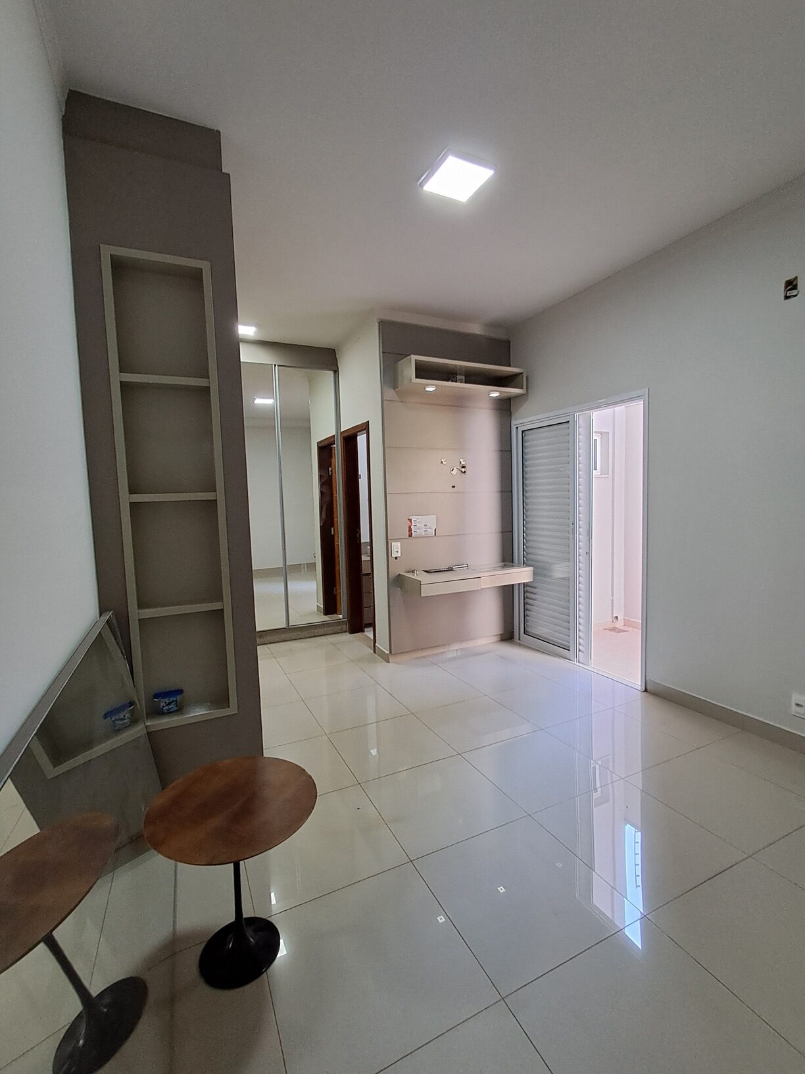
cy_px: 537
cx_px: 402
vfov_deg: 94.5
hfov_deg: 78.1
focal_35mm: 16
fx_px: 496
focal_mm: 1.64
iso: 125
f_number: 2.2
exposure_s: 1/50
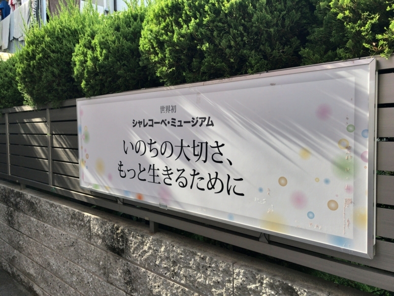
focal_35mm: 28
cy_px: 148
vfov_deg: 49.7
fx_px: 319
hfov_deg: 63.4
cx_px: 197
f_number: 1.8
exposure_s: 1/338
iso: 20
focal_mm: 3.99
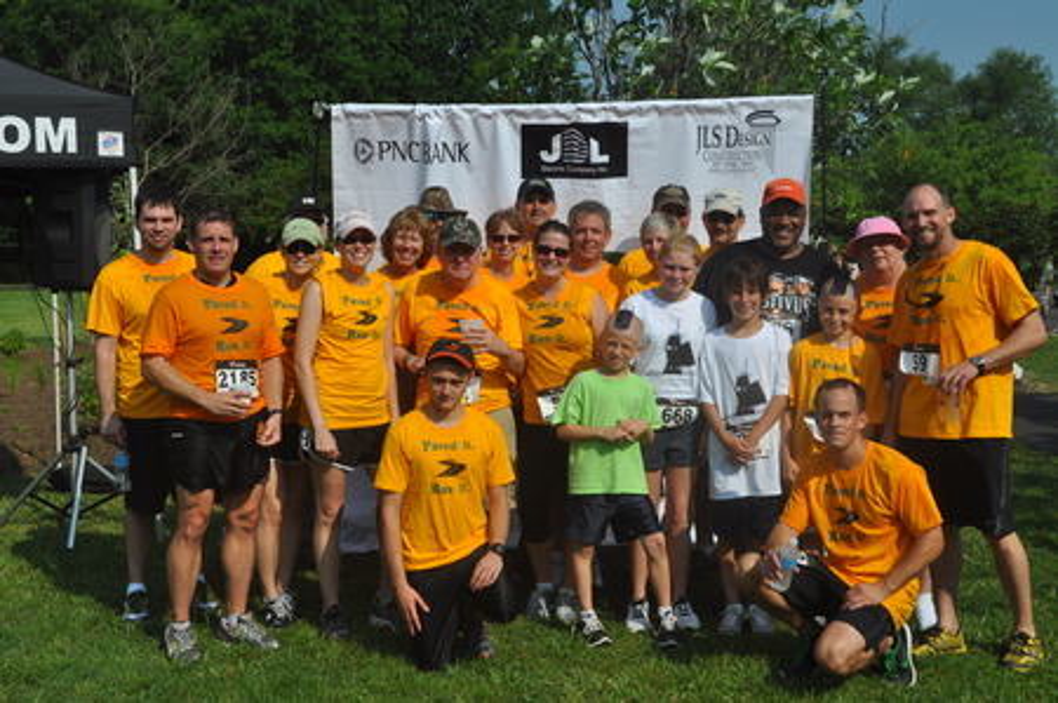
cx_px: 529
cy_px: 352
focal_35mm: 48
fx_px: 1409
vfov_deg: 28.0
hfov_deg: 41.2
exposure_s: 1/500
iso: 200
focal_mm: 32
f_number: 11
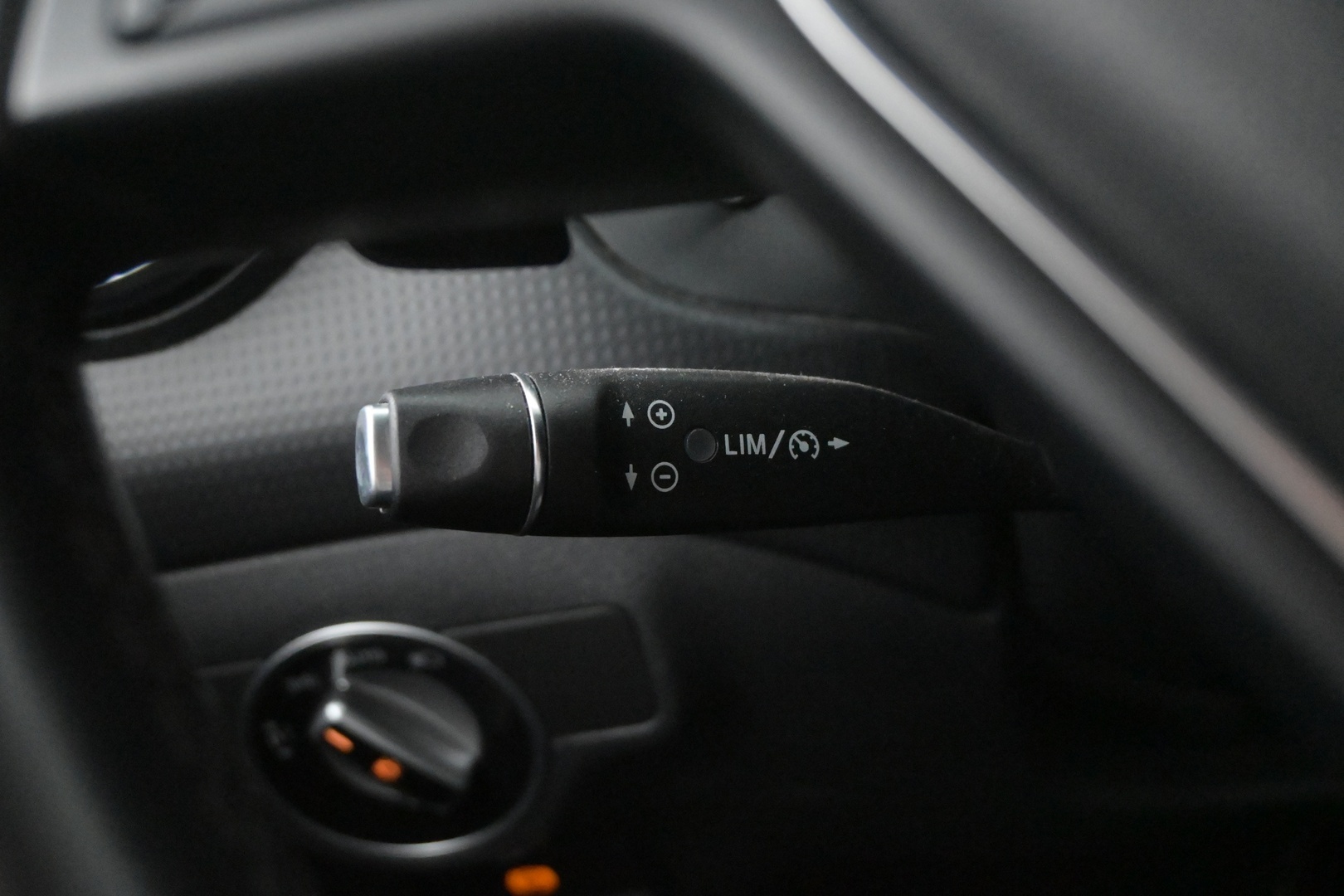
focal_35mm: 41
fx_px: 1540
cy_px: 448
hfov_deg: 47.2
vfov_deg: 32.4
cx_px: 672
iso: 11400
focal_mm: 27.5
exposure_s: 1/40
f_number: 4.5
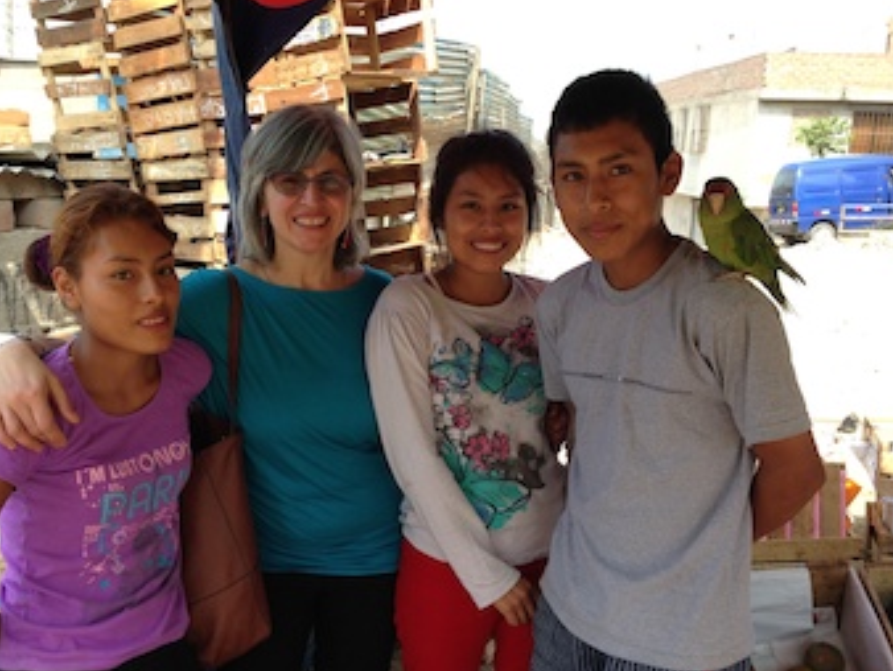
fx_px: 1084
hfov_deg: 44.8
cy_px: 363
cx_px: 436
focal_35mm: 42
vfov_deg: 34.4
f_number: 2.4
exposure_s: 1/382
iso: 50
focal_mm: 4.12
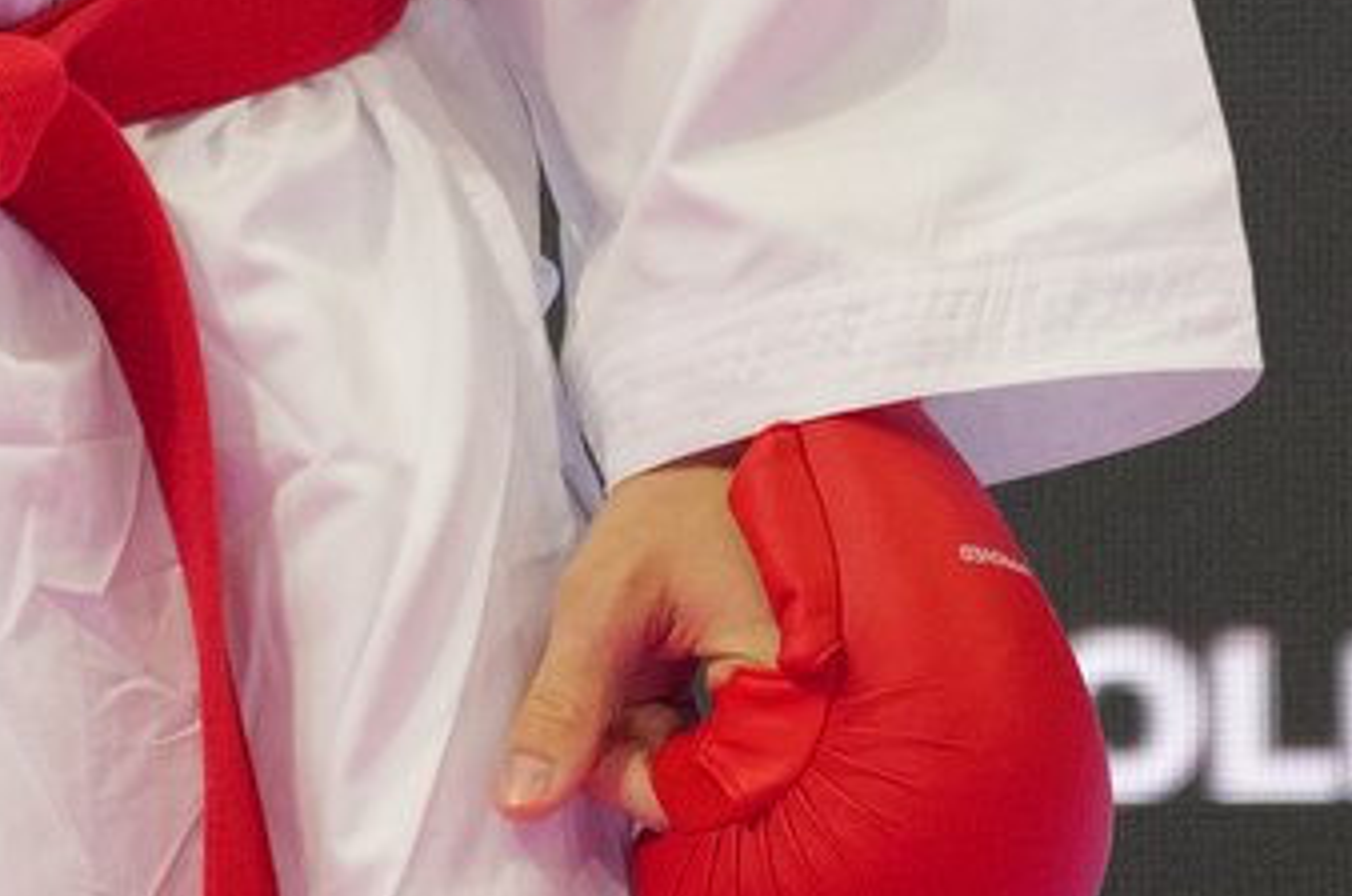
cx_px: -1128
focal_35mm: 1479
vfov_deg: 0.9
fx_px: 55439
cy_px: -2156
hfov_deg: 1.4
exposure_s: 1/1000
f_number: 2.8
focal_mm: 200
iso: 3200
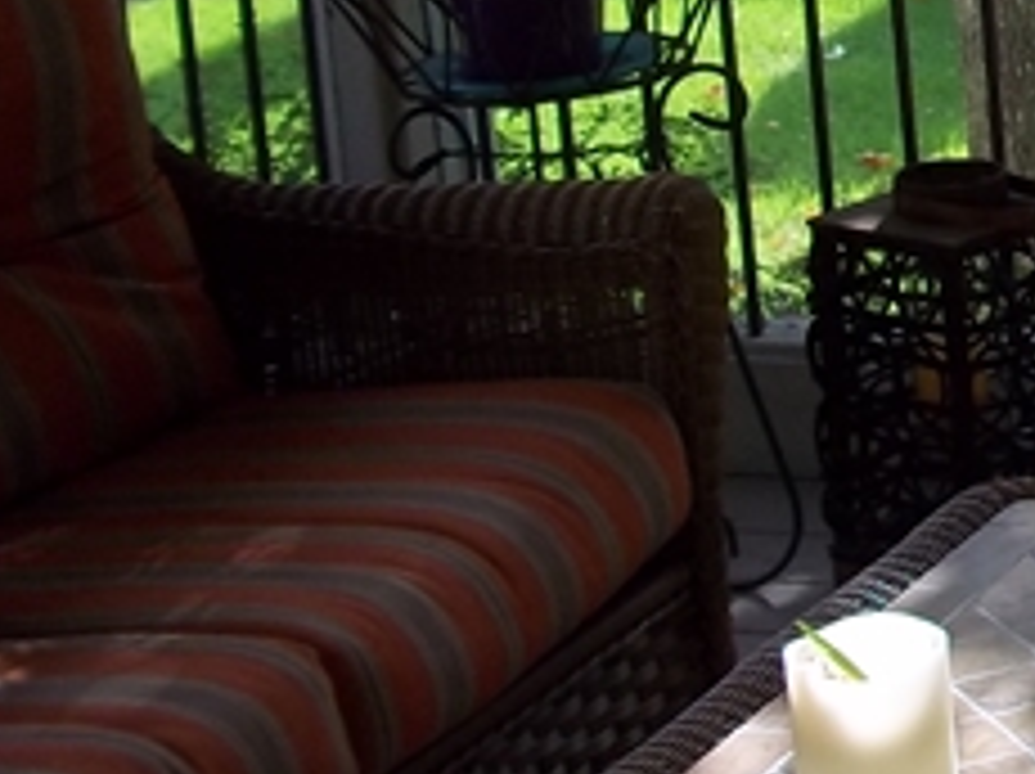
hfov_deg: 12.9
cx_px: 1760
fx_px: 4211
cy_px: -106
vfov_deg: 10.4
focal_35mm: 141
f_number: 3.1
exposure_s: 1/160
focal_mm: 6.5
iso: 80
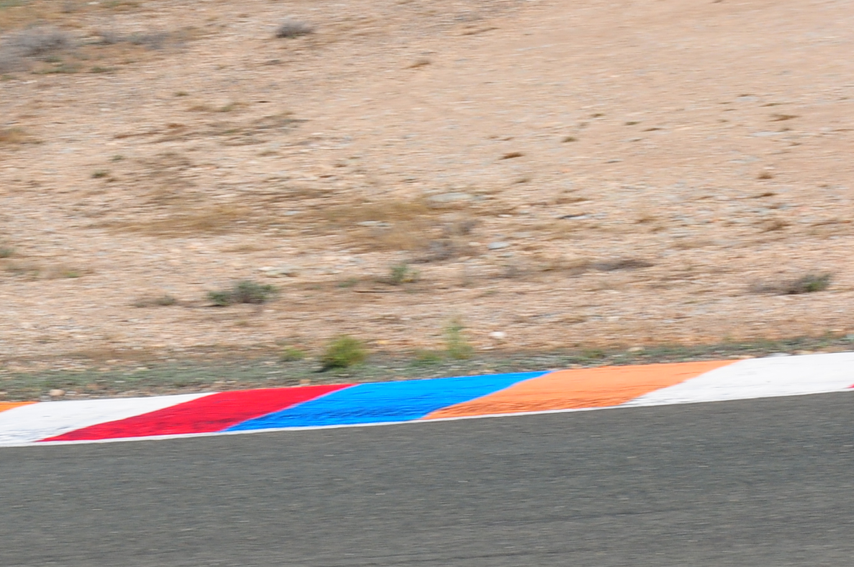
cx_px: -82
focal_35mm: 368
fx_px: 8723
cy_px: 197
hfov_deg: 5.6
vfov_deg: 3.7
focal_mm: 105
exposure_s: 1/200
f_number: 13
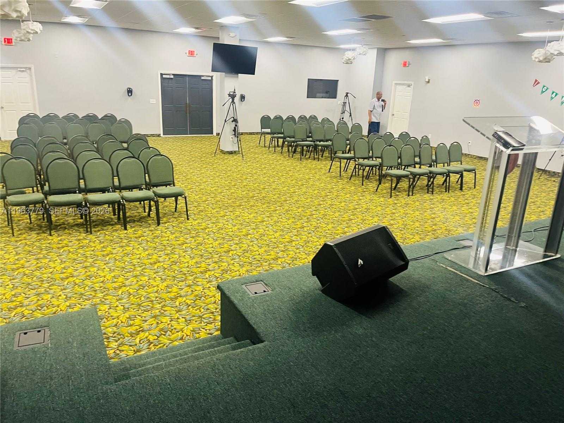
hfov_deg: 67.3
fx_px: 424
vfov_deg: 53.1
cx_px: 282
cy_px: 212
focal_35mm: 26
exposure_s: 1/60
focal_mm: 5.1
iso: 200
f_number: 1.6
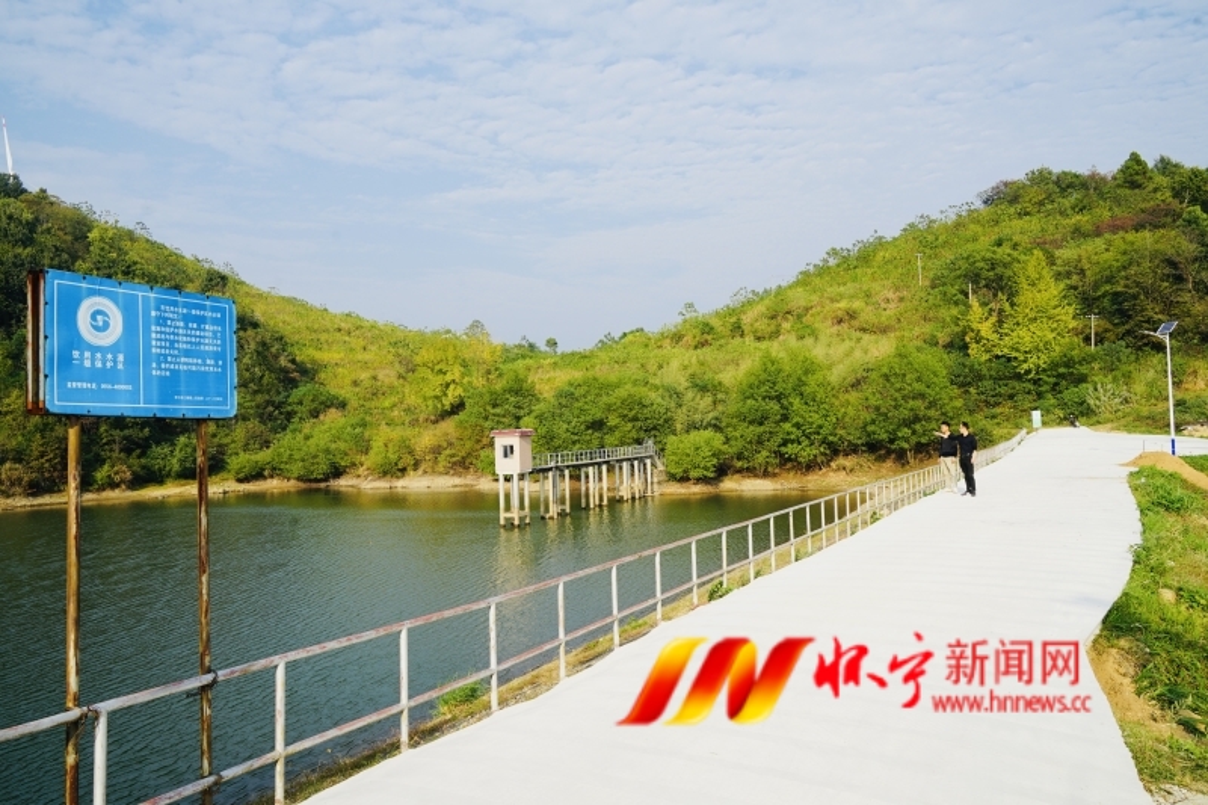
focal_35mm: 28
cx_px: 604
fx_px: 939
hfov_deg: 65.5
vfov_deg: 46.4
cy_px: 402
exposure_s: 1/125
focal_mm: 28
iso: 100
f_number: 11
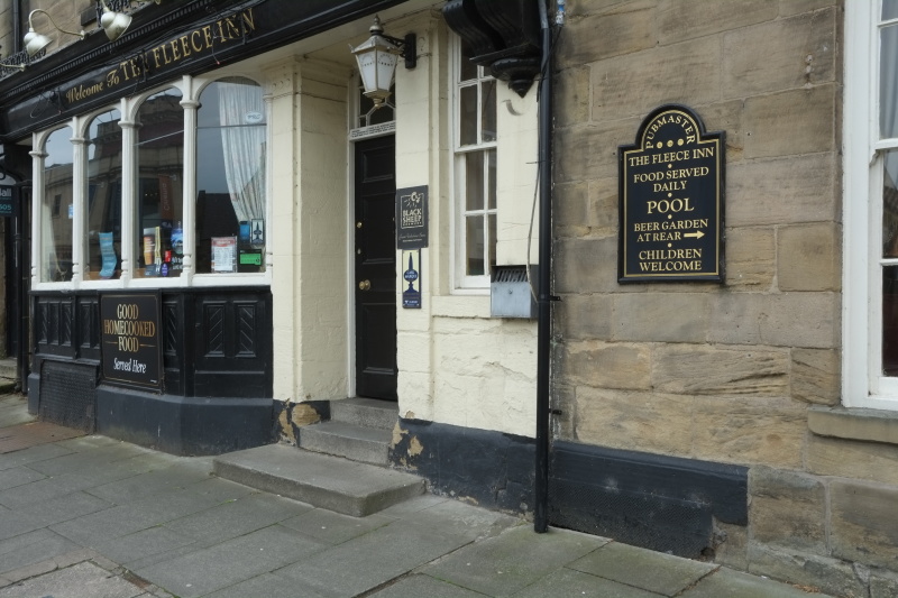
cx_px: 449
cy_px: 299
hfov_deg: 54.4
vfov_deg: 37.8
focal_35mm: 35
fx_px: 873
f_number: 14
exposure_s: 1/60
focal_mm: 23
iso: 320
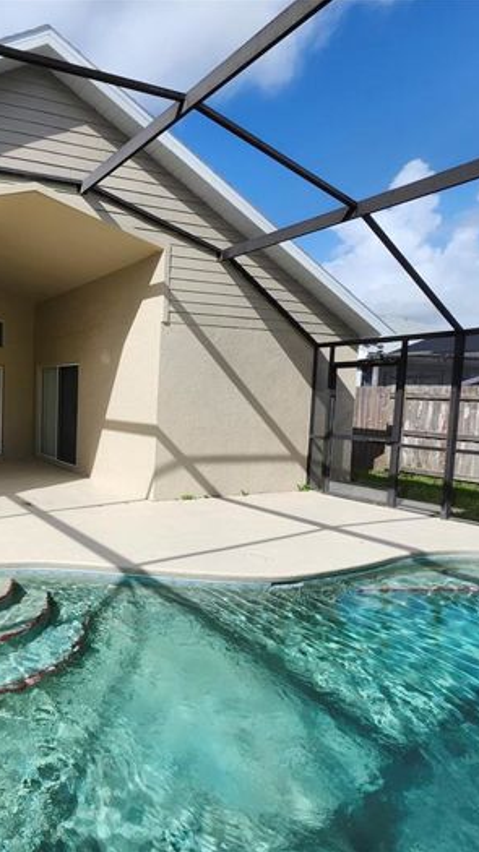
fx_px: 429
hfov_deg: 47.6
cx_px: -7
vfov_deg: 89.6
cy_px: 427
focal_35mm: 19
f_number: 2.2
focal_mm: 1.74
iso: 40
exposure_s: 1/1108
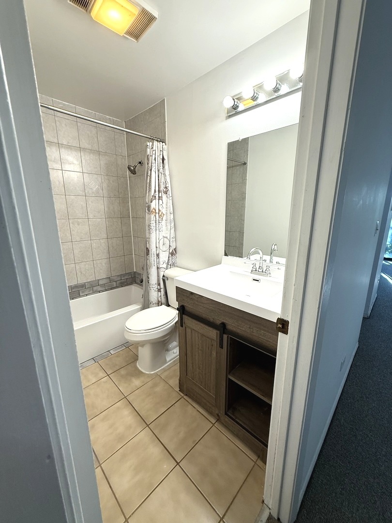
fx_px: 211
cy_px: 262
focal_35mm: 14
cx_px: 196
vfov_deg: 102.1
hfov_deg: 85.7
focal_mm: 2.22
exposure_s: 1/120
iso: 125
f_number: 2.2
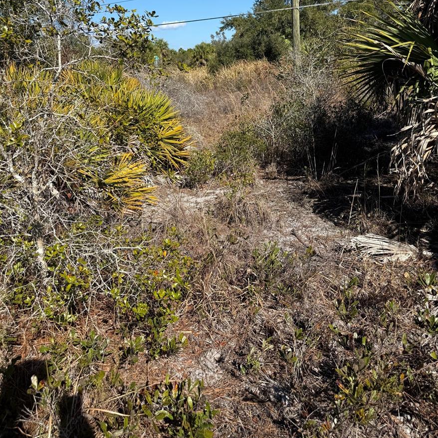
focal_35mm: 29
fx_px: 415
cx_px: 217
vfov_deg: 54.9
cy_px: 159
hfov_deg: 55.6
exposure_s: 1/3953
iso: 80
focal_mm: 6.76
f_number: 1.78
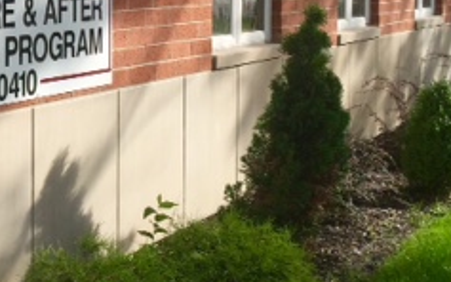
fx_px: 1020
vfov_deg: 15.6
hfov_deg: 23.7
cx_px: -15
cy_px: 36
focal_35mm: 83
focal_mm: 4.15
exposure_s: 1/898
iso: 32
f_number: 2.2
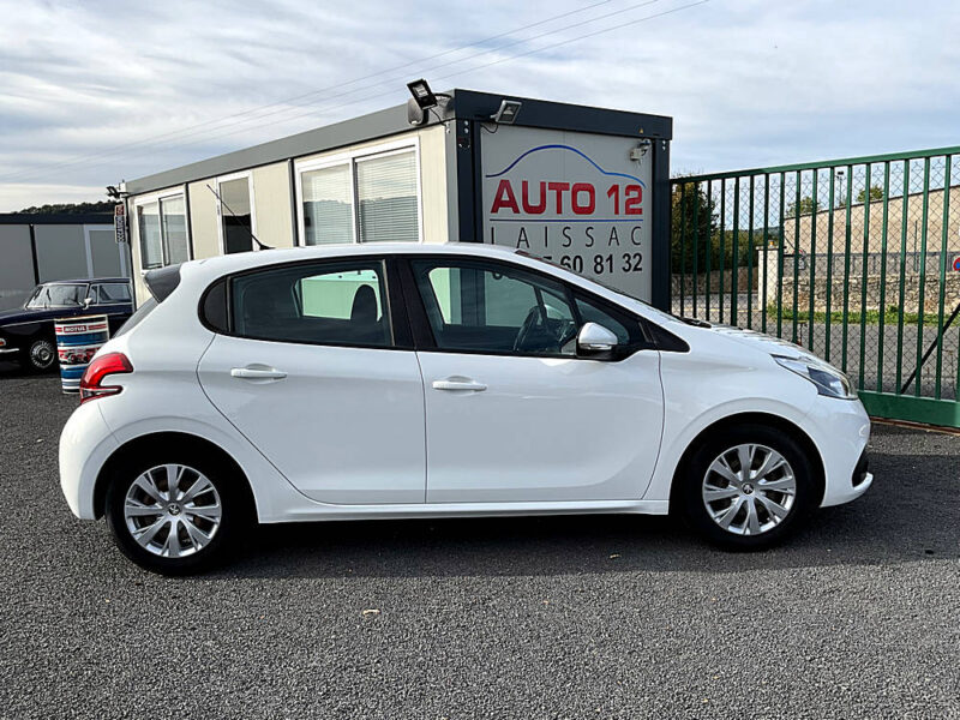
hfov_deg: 61.7
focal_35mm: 29
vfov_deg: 48.2
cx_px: 480
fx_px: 804
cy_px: 360
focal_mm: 3
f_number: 1.8
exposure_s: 1/1577
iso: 25
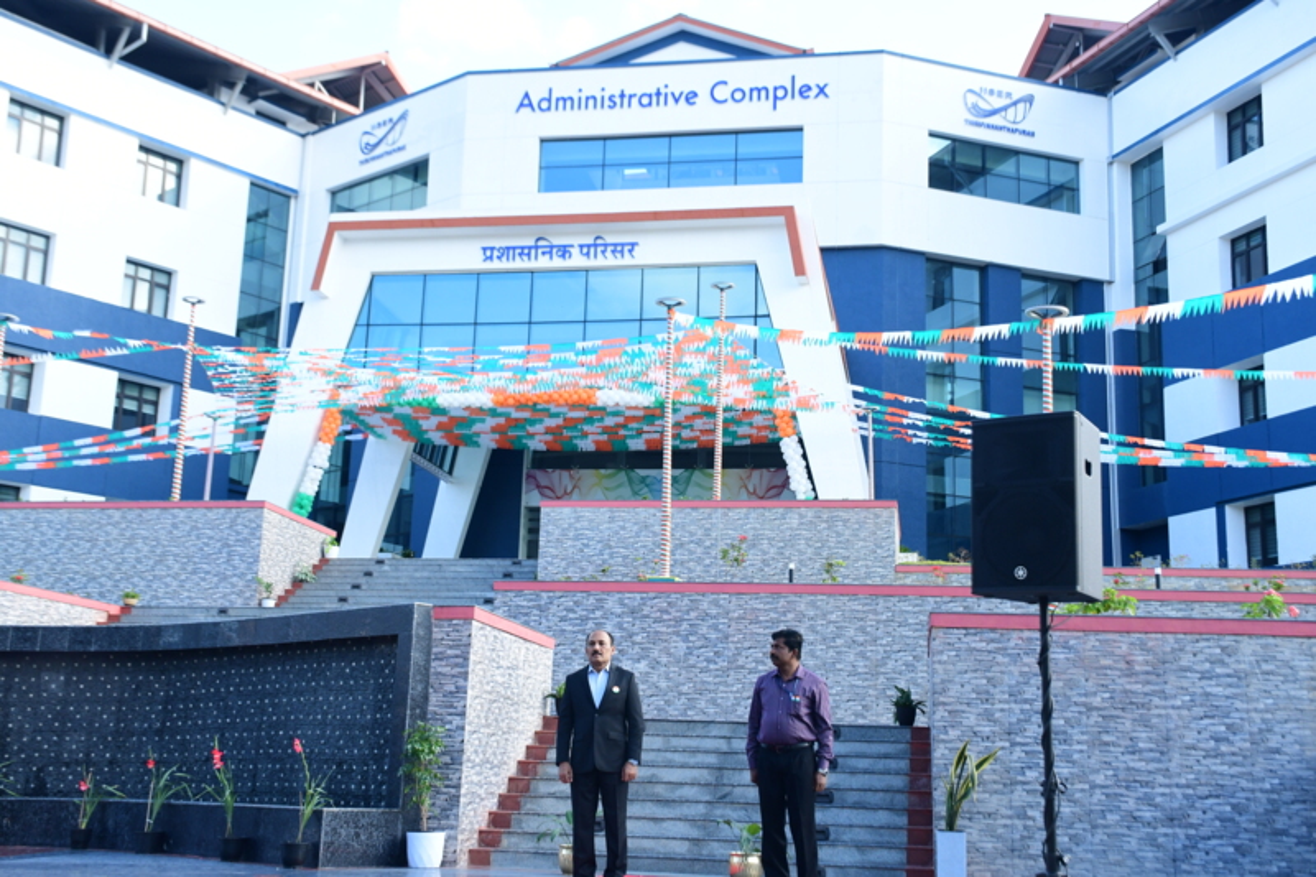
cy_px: 438
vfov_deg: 33.4
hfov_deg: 48.5
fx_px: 1462
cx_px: 658
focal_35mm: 40
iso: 800
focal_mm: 27
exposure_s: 1/400
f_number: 6.3
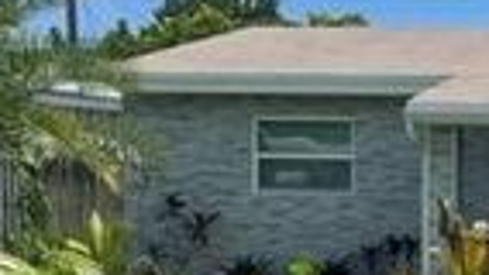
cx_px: 668
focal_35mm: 100
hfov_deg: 19.4
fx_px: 1297
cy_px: 290
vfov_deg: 12.0
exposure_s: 1/4132
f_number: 1.6
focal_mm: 4.2
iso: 32
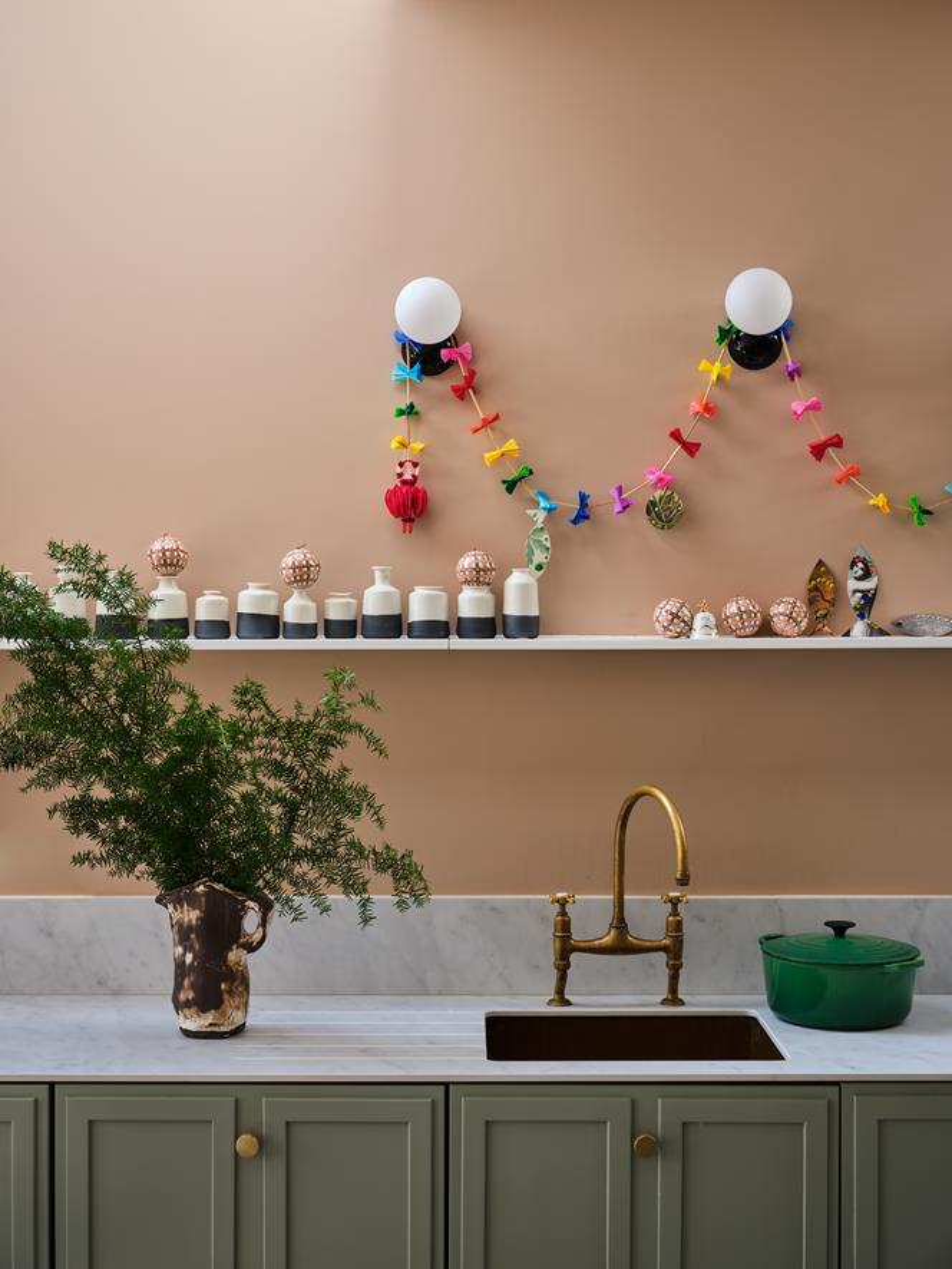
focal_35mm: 51
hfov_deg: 28.6
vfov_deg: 37.5
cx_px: 476
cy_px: 634
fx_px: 1870
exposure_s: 1/15
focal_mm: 64
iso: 100
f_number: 8
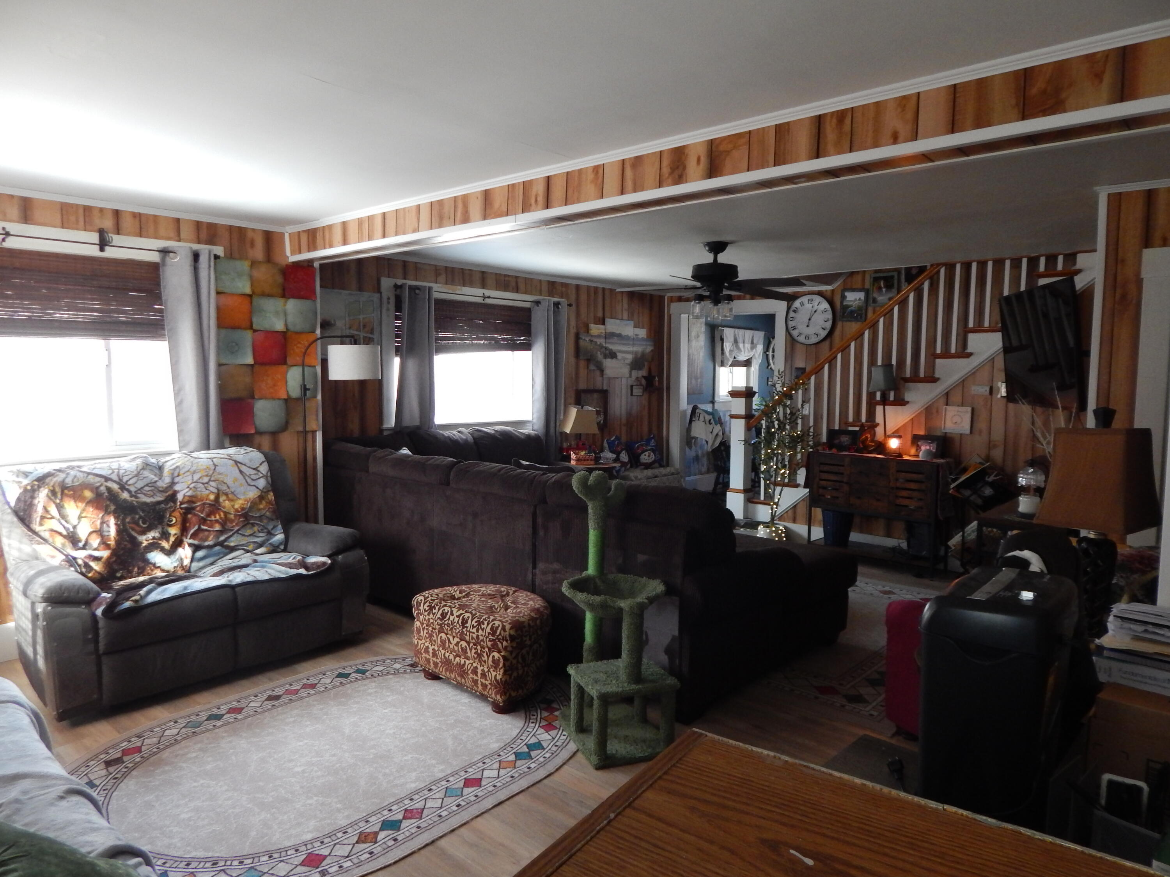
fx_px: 777
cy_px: 438
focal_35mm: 23
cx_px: 585
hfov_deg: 73.9
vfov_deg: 58.9
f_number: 3
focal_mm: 4
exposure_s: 1/30
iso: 320
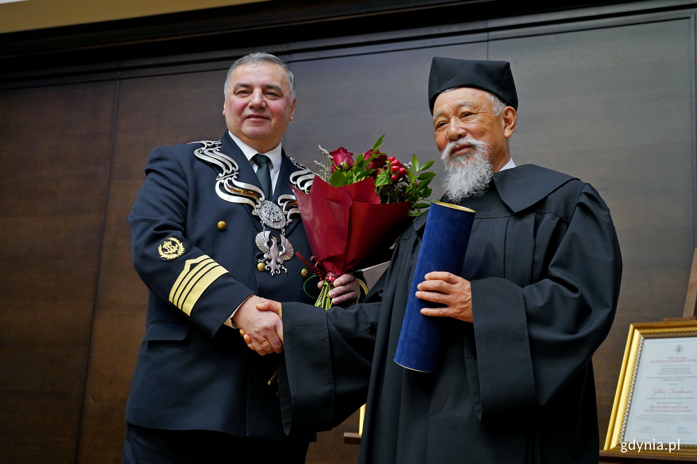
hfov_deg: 44.5
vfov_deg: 30.5
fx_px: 852
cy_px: 232
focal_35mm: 44
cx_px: 348
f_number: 4
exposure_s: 1/160
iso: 1600
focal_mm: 44
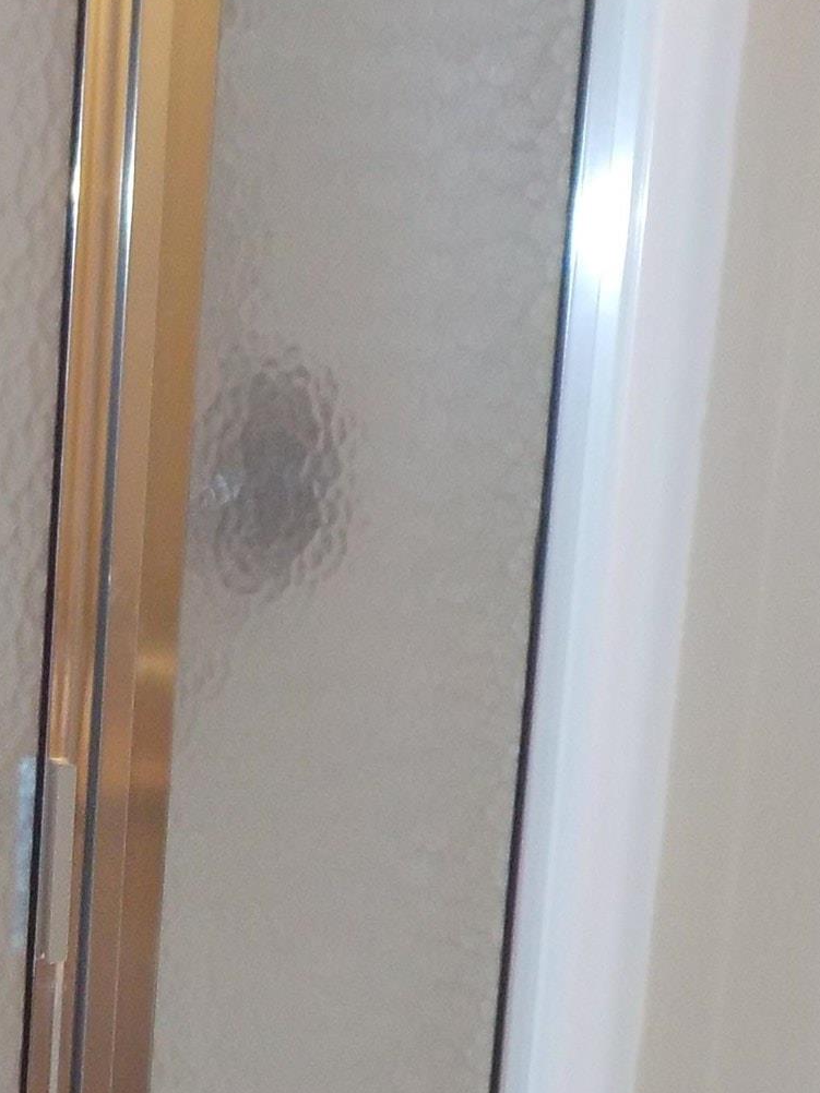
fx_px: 2907
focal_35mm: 92
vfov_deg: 21.1
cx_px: -20
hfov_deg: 15.7
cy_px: 841
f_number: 3.3
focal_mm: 4.1
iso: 200
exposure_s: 1/30
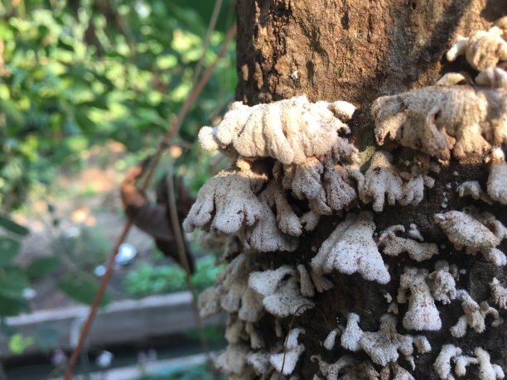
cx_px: 254
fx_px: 425
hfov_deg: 61.7
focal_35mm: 29
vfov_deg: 48.2
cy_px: 190
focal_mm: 4.15
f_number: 2.2
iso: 32
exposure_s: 1/50
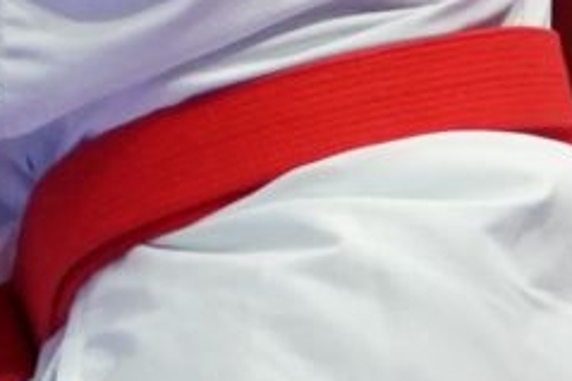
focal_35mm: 2761
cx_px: -519
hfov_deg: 0.7
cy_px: -760
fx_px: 43838
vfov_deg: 0.5
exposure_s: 1/1000
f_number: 4
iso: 3200
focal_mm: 244
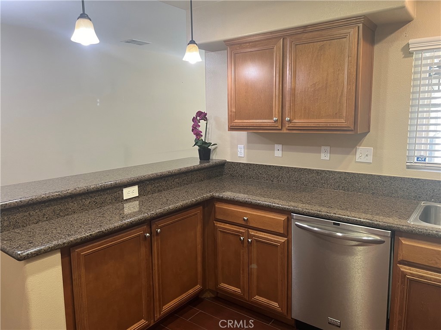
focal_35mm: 26
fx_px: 331
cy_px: 165
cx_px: 220
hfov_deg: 67.3
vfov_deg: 53.1
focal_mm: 5.7
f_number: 1.5
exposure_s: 1/60
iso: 125
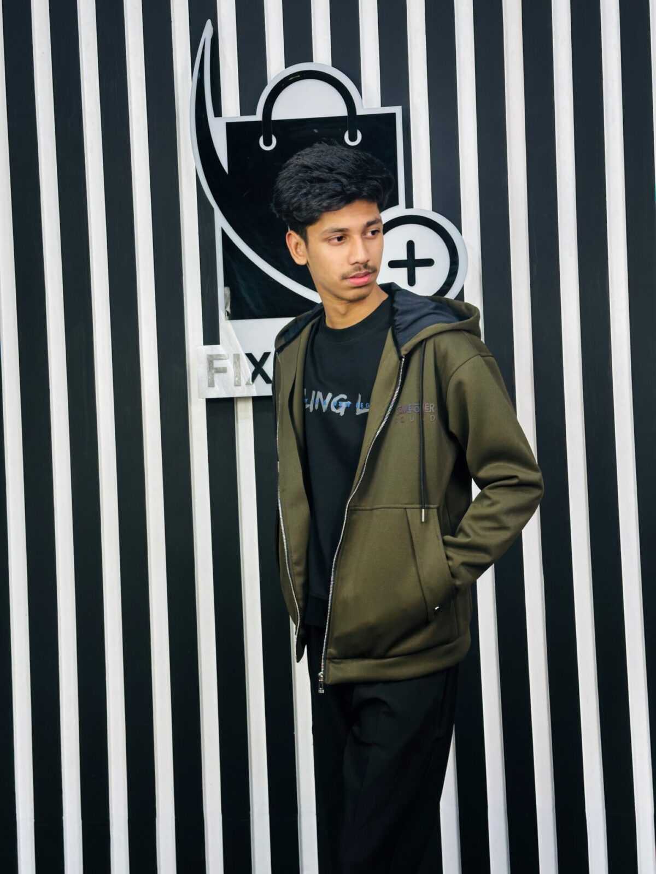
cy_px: 437
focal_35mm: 48
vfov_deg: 39.7
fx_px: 1213
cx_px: 328
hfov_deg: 30.3
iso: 50
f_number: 1.78
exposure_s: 1/50
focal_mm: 6.86
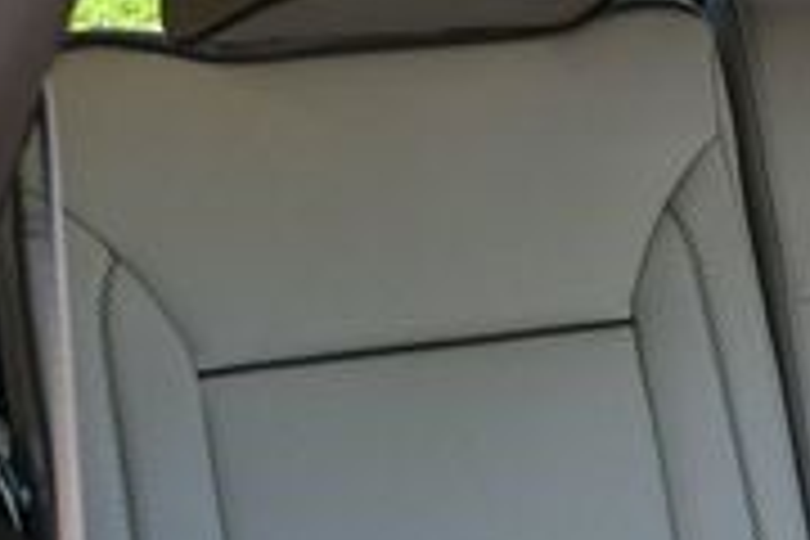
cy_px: 594
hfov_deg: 15.4
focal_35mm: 128
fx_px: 2880
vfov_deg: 10.6
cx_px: 990
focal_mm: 18
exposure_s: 1/250
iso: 560
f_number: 3.5
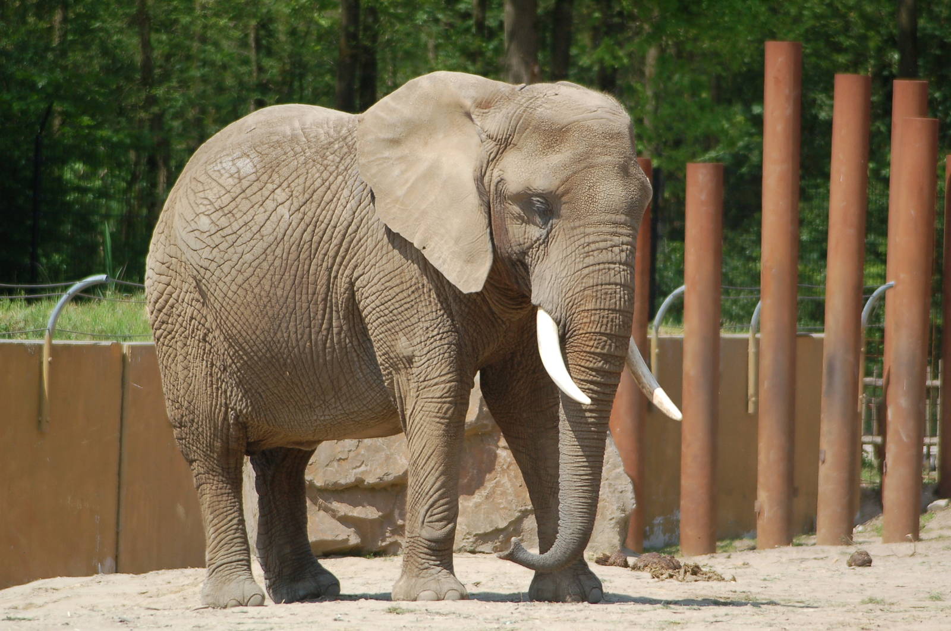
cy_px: 316
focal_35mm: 315
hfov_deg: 6.6
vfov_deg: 4.3
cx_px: 476
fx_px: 8307
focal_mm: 210
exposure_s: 1/1000
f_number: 5.6
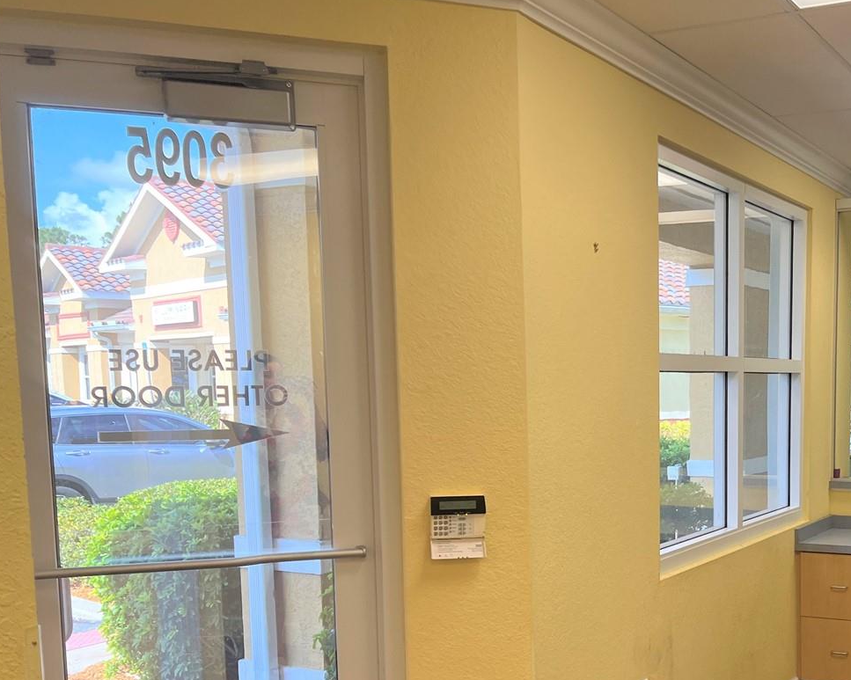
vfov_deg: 35.1
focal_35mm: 42
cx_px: 679
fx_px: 1058
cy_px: 481
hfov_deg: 41.9
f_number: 1.5
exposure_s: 1/120
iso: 125
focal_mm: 5.7
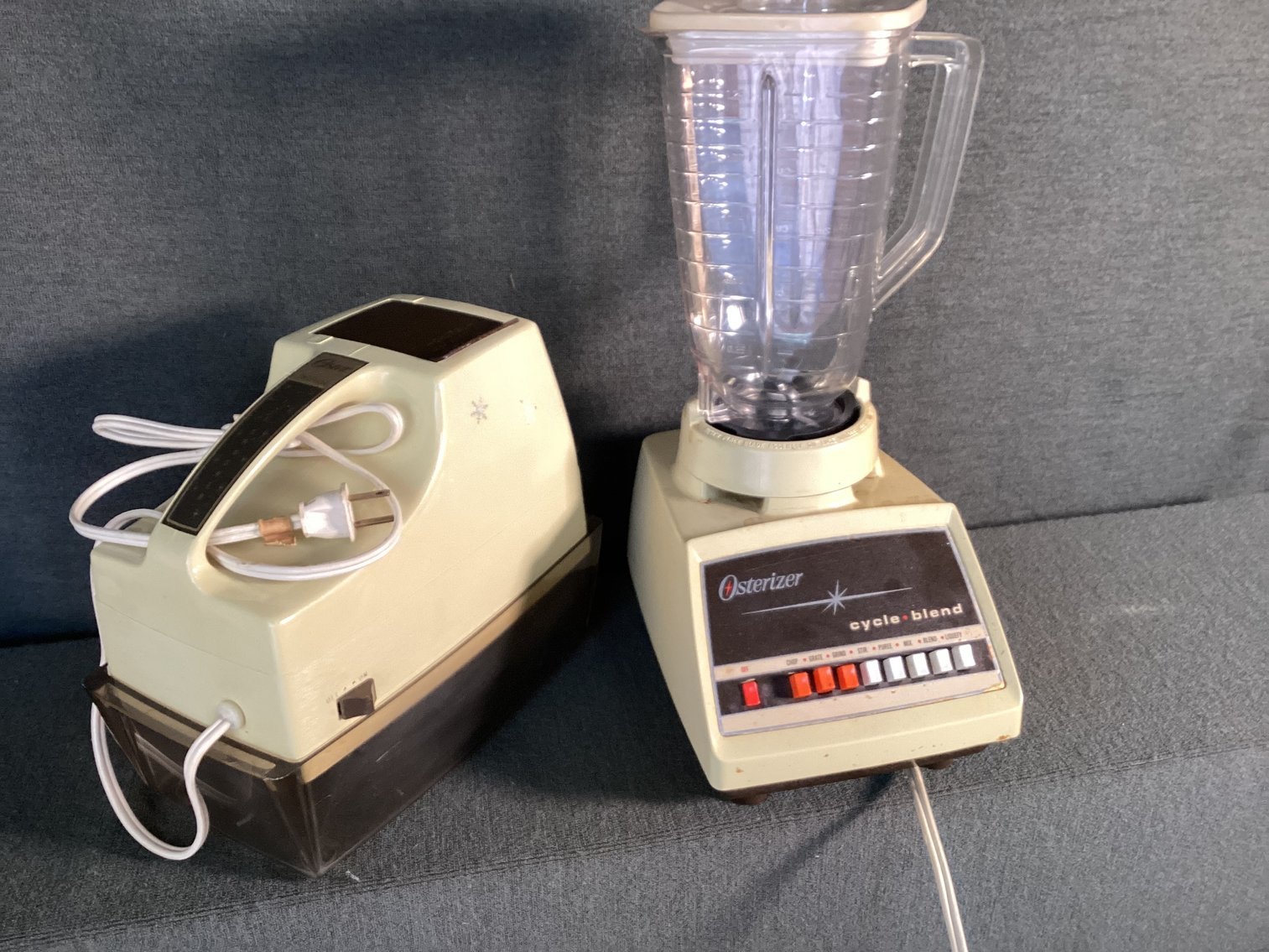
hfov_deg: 58.3
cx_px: 634
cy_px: 476
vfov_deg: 45.4
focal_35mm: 31
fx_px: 1137
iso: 200
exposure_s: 1/60
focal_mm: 3.3
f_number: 2.4
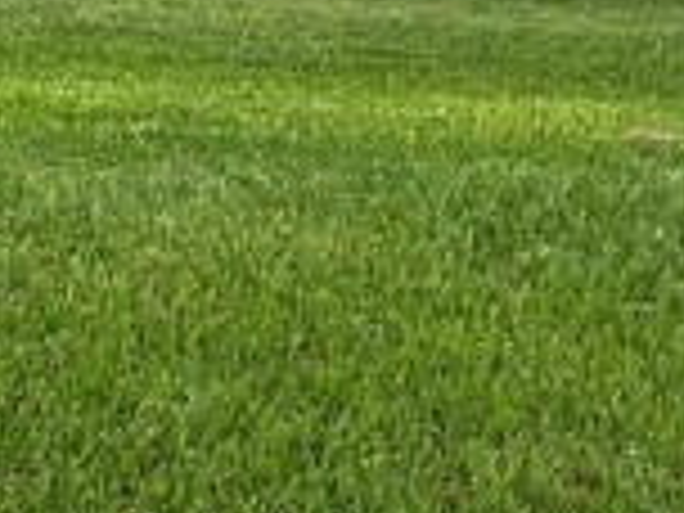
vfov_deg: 8.1
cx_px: -1323
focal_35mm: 175
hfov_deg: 9.2
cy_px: -468
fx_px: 3458
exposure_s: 1/967
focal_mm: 5.1
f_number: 1.6
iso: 50
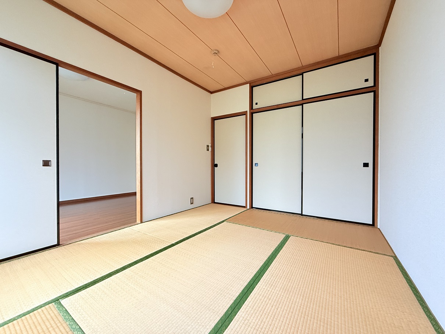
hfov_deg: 102.1
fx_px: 180
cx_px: 222
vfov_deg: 85.7
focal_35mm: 14
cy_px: 167
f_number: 2.2
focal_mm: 2.22
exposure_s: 1/99
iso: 200
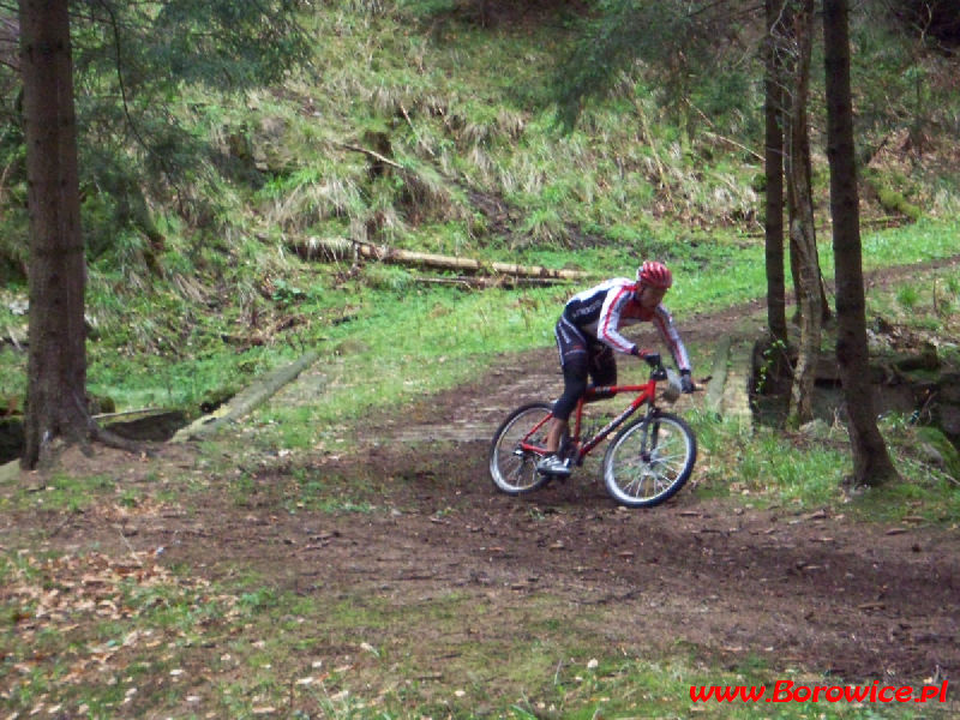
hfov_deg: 16.8
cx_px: 480
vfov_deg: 12.7
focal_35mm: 117
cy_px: 360
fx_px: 3245
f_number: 4.4
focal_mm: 19.2
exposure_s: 1/160
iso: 400
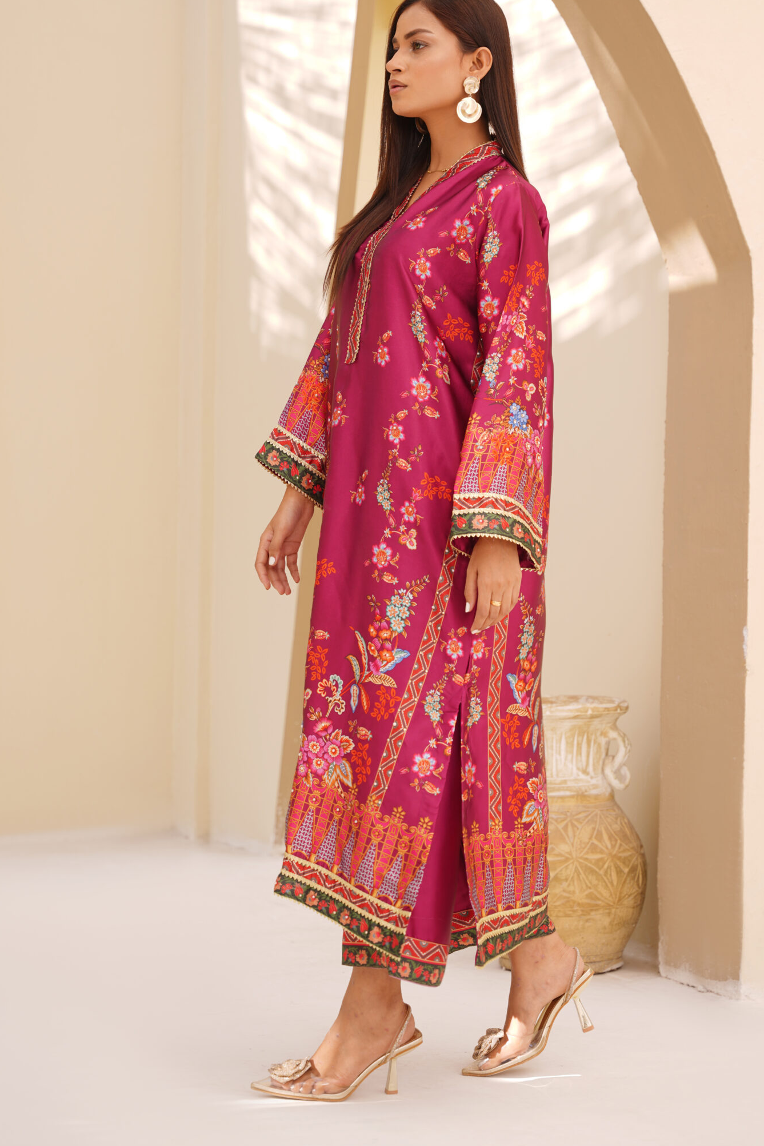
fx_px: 2658
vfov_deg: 24.3
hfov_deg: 16.4
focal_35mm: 84
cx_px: 389
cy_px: 430
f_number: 3.5
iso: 50
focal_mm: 65.4
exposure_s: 1/125
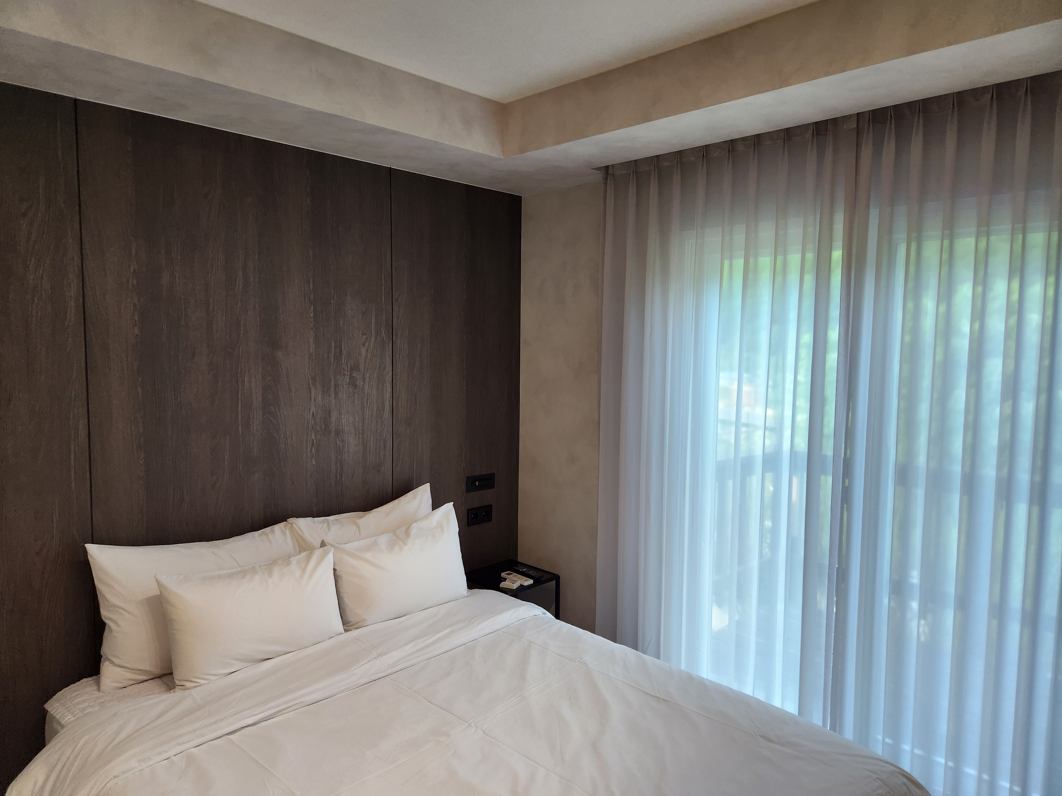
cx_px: 531
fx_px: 706
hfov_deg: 73.9
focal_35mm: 23
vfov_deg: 58.9
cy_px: 398
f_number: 1.8
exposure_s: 1/180
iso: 200
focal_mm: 5.4
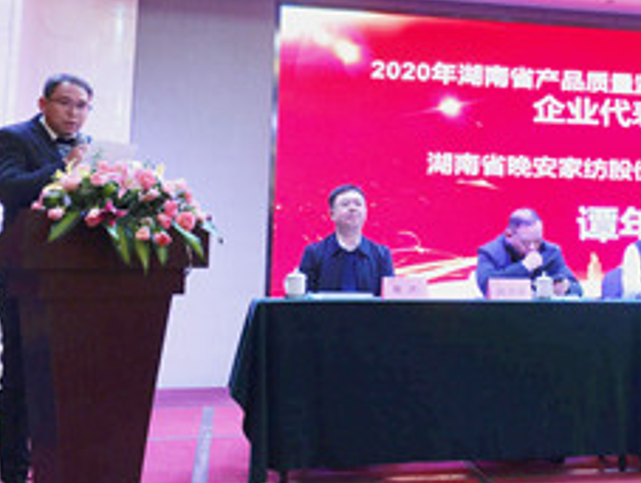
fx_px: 946
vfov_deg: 28.4
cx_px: 460
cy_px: 150
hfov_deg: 36.8
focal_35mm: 51
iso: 32
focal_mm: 4.15
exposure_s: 1/50
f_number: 2.2
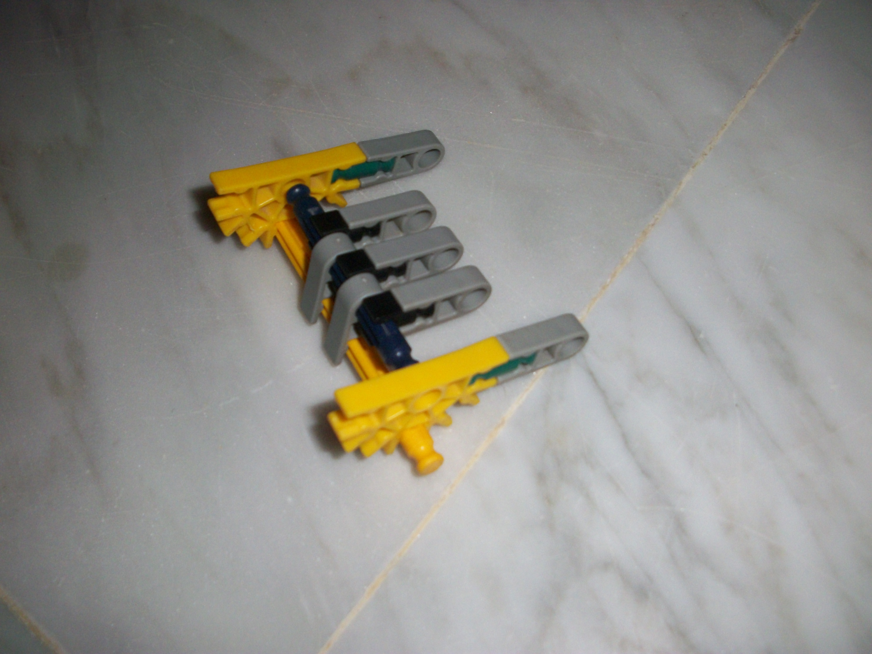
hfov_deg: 52.6
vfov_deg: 40.7
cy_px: 327
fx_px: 882
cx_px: 436
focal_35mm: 35
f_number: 3.1
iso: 250
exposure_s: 1/500
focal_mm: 6.3
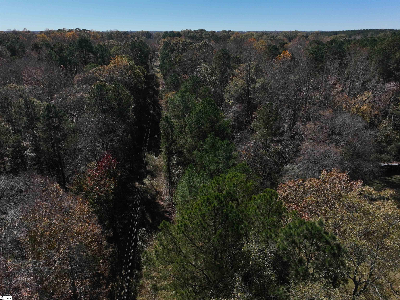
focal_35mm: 24
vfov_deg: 56.8
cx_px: 200
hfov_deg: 71.6
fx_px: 277
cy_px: 150
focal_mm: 12.29
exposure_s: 1/640
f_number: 2.8
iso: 190
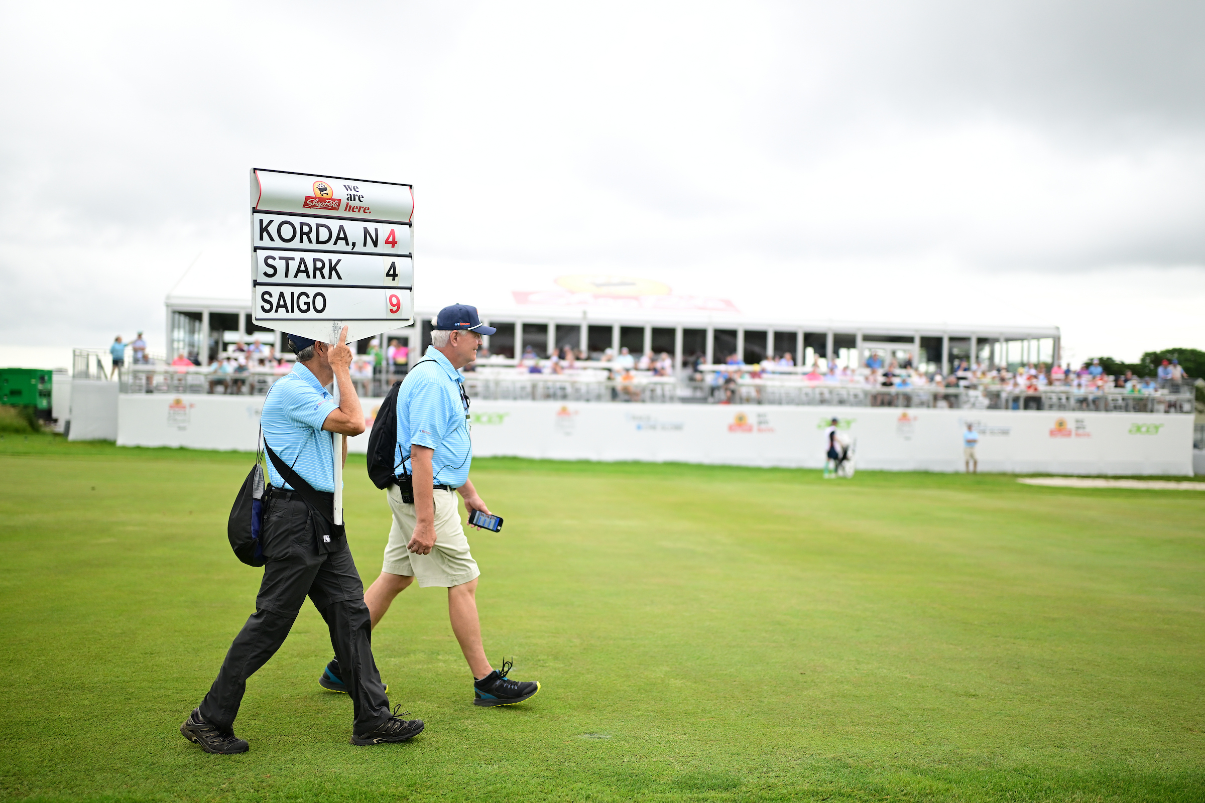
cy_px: 402
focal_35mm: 35
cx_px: 602
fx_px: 1171
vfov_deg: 37.9
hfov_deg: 54.4
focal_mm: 35
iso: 640
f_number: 1.2
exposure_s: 1/6400
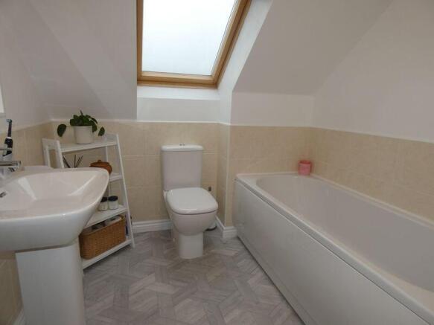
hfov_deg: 81.8
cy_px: 162
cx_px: 217
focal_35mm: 20
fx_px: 251
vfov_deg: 66.0
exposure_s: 1/60
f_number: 2.8
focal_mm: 3.6
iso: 160
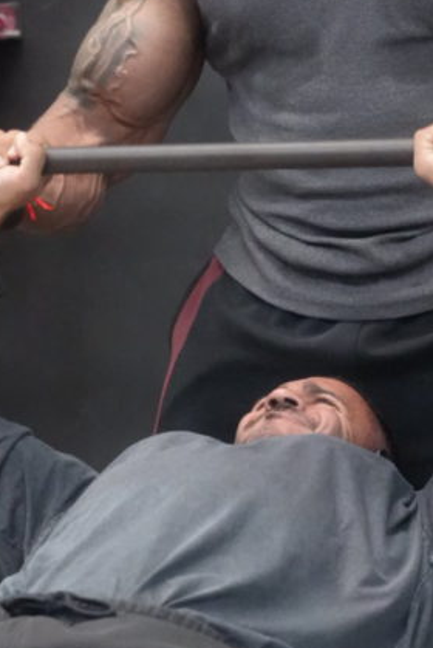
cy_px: 335
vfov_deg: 10.7
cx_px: 311
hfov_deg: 7.2
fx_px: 3458
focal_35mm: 192
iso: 12800
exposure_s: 1/125
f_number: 3.5
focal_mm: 70
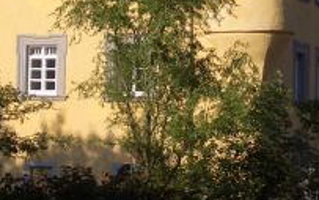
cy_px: -49
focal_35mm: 171
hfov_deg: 12.2
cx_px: 174
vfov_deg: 7.6
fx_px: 1487
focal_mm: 6.8
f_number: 4.6
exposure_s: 1/400
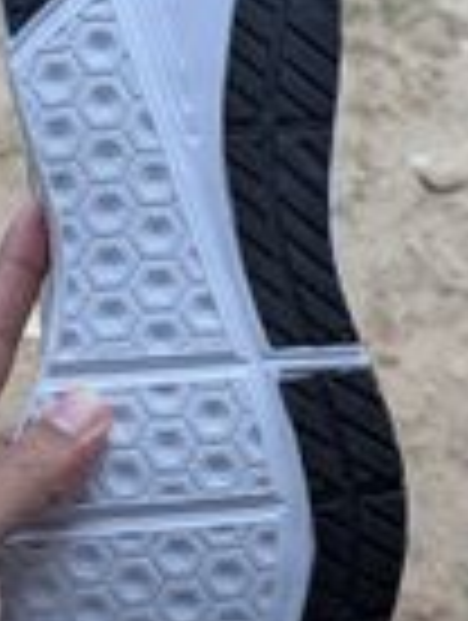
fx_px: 1402
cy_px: 346
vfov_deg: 25.0
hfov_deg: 19.0
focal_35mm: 78
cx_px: 212
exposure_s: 1/99.9
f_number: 1.73
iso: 353
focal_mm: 4.38
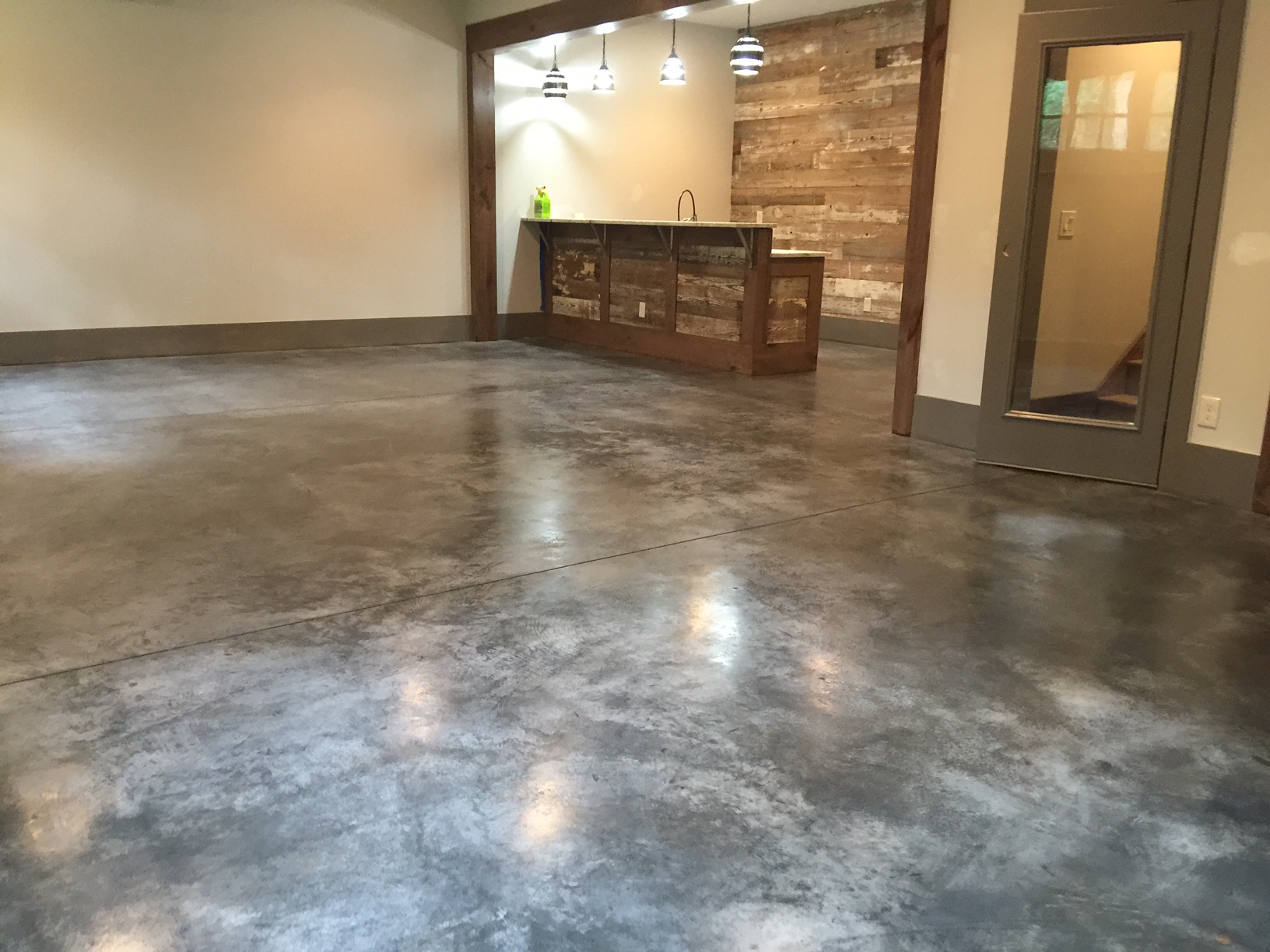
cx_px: 635
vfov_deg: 48.2
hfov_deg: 61.7
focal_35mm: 29
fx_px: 1064
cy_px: 476
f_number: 2.2
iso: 100
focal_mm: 4.15
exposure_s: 1/10
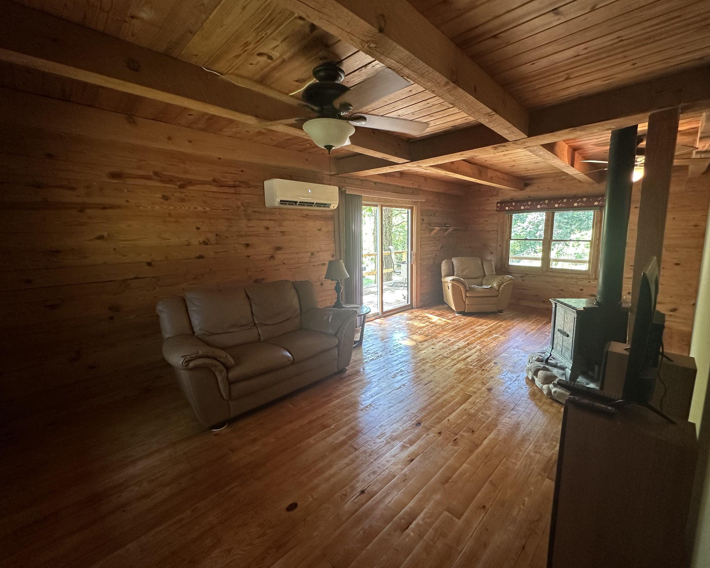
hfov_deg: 96.7
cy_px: 277
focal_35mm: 15
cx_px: 373
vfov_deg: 84.0
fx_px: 315
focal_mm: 2.22
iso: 320
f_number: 2.2
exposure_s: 1/60
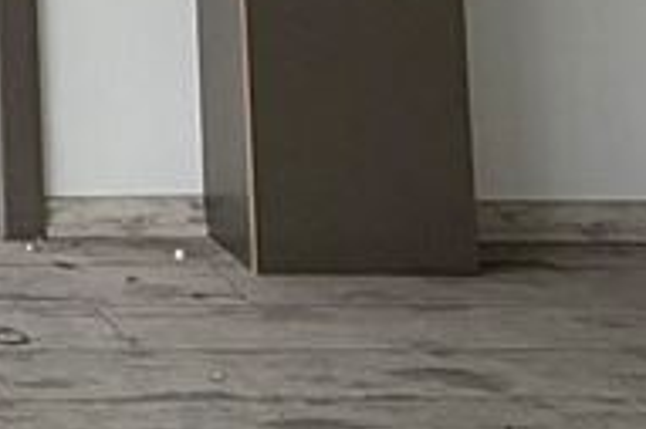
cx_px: -690
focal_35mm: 110
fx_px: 1972
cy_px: -763
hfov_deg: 14.8
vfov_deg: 10.0
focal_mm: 2.22
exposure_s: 1/121
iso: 64
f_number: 2.2
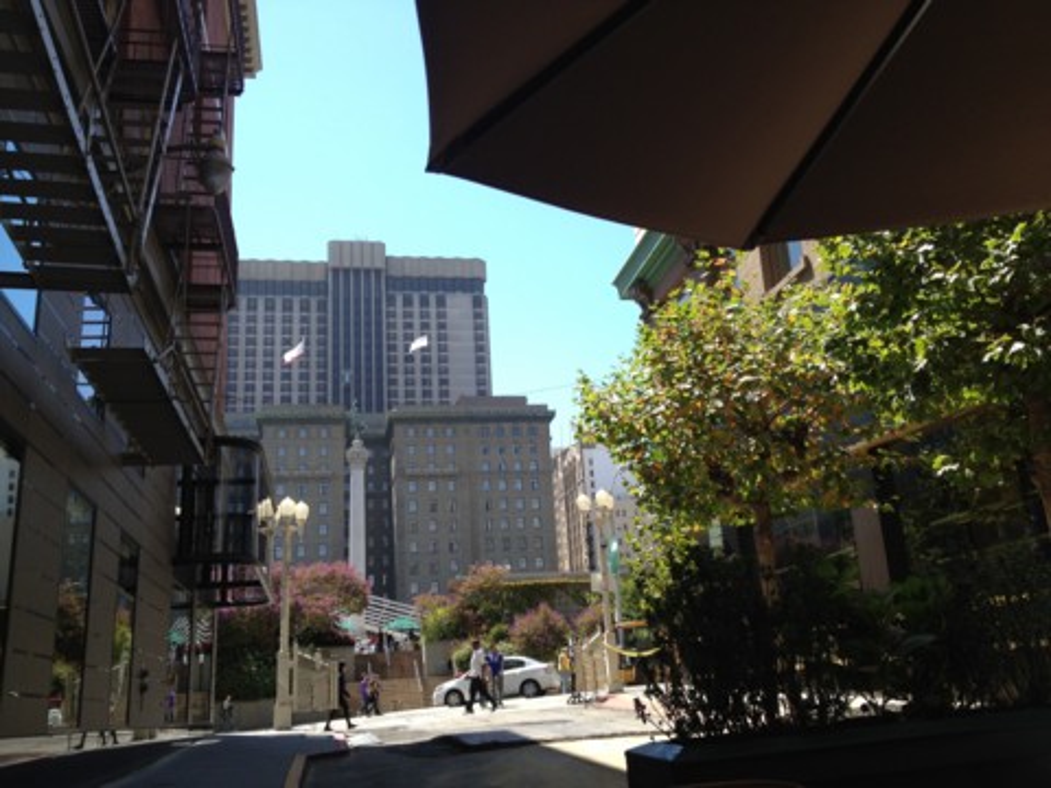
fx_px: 1063
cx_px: 526
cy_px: 394
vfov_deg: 40.7
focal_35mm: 35
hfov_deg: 52.6
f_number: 2.4
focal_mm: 4.28
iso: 64
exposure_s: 1/681
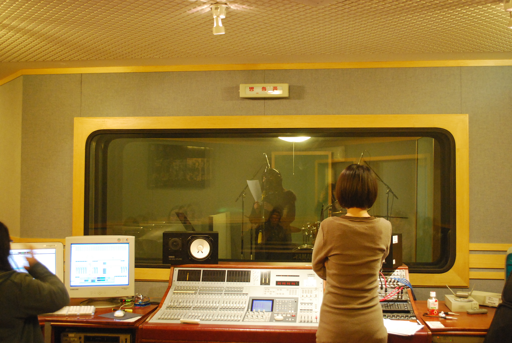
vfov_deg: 32.0
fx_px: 599
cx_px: 256
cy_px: 172
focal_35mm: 42
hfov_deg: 46.3
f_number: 4.5
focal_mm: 28
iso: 1600
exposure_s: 1/15
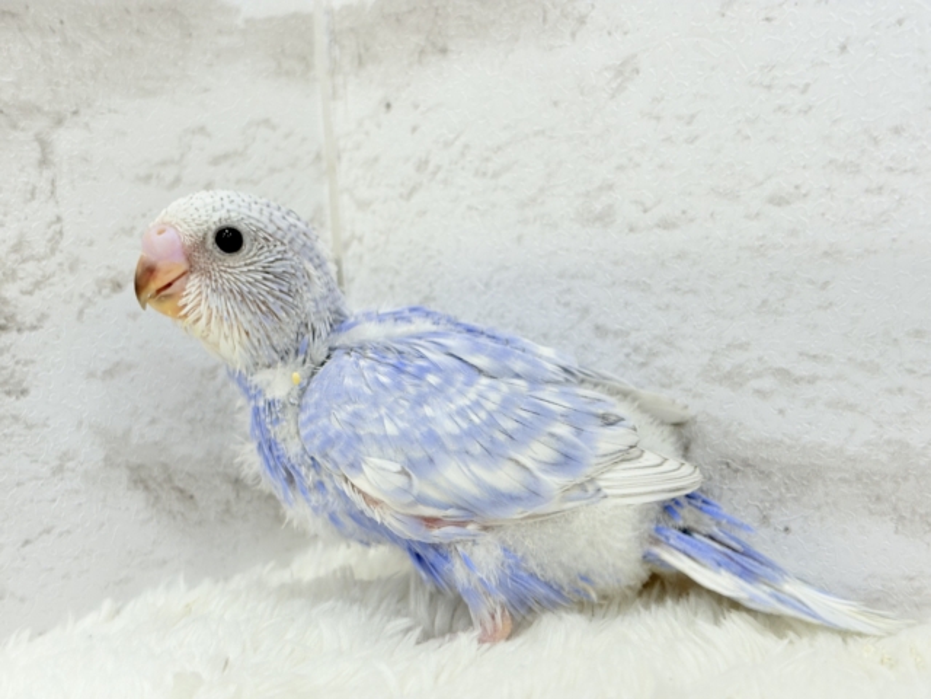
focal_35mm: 52
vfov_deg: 28.0
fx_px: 1399
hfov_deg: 36.8
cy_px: 350
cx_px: 466
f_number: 1.6
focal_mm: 5.96
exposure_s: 1/50
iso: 40
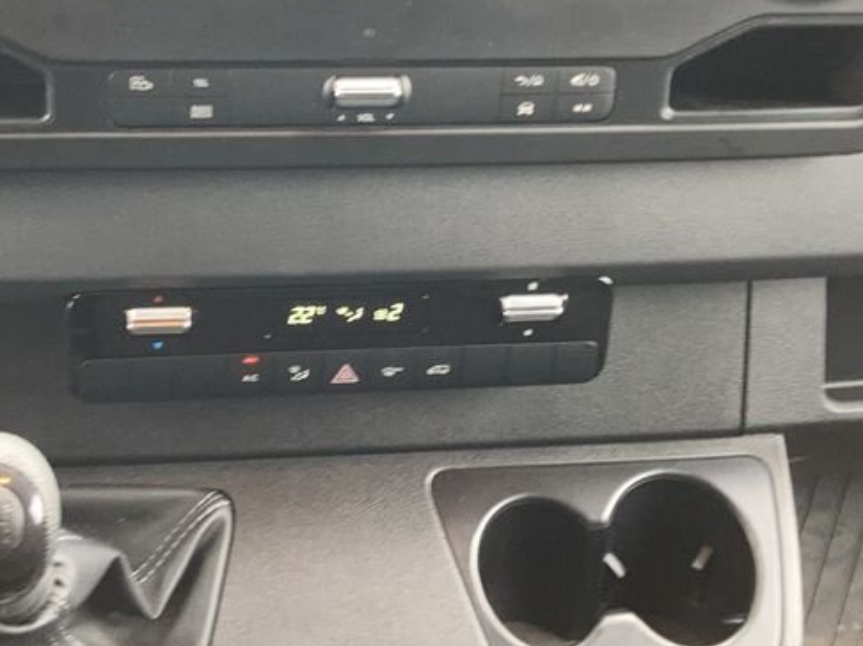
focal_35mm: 59
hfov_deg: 32.5
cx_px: 313
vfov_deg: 24.7
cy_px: 213
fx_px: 1470
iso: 80
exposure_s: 1/30
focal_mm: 3.99
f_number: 1.8
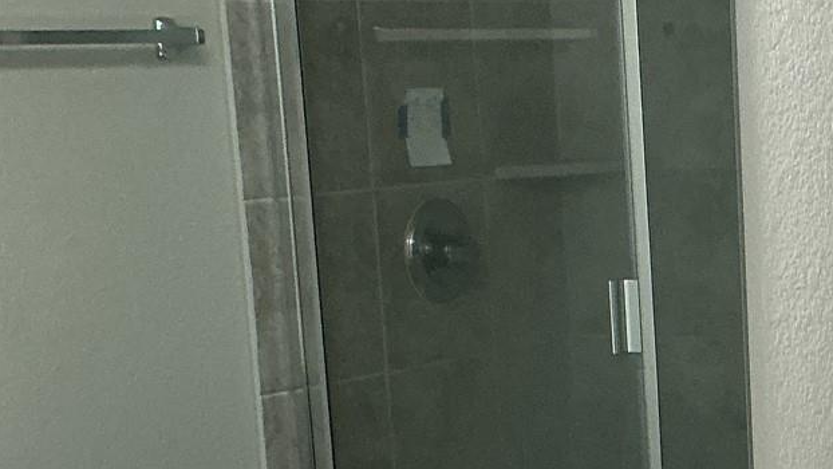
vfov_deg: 11.5
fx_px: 2297
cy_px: 513
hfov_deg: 20.4
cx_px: 640
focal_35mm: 104
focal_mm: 3
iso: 80
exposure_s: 1/60
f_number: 1.8
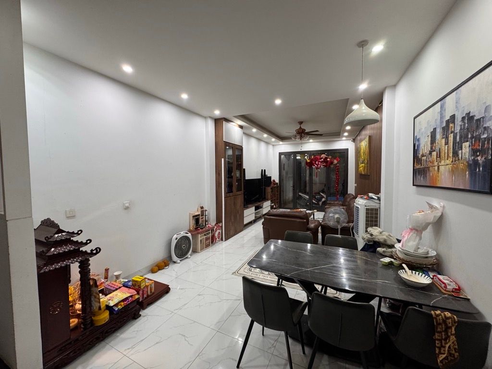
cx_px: 246
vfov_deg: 85.7
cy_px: 184
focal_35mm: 14
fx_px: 199
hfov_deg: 102.1
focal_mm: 2.22
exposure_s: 1/50
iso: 160
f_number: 2.2
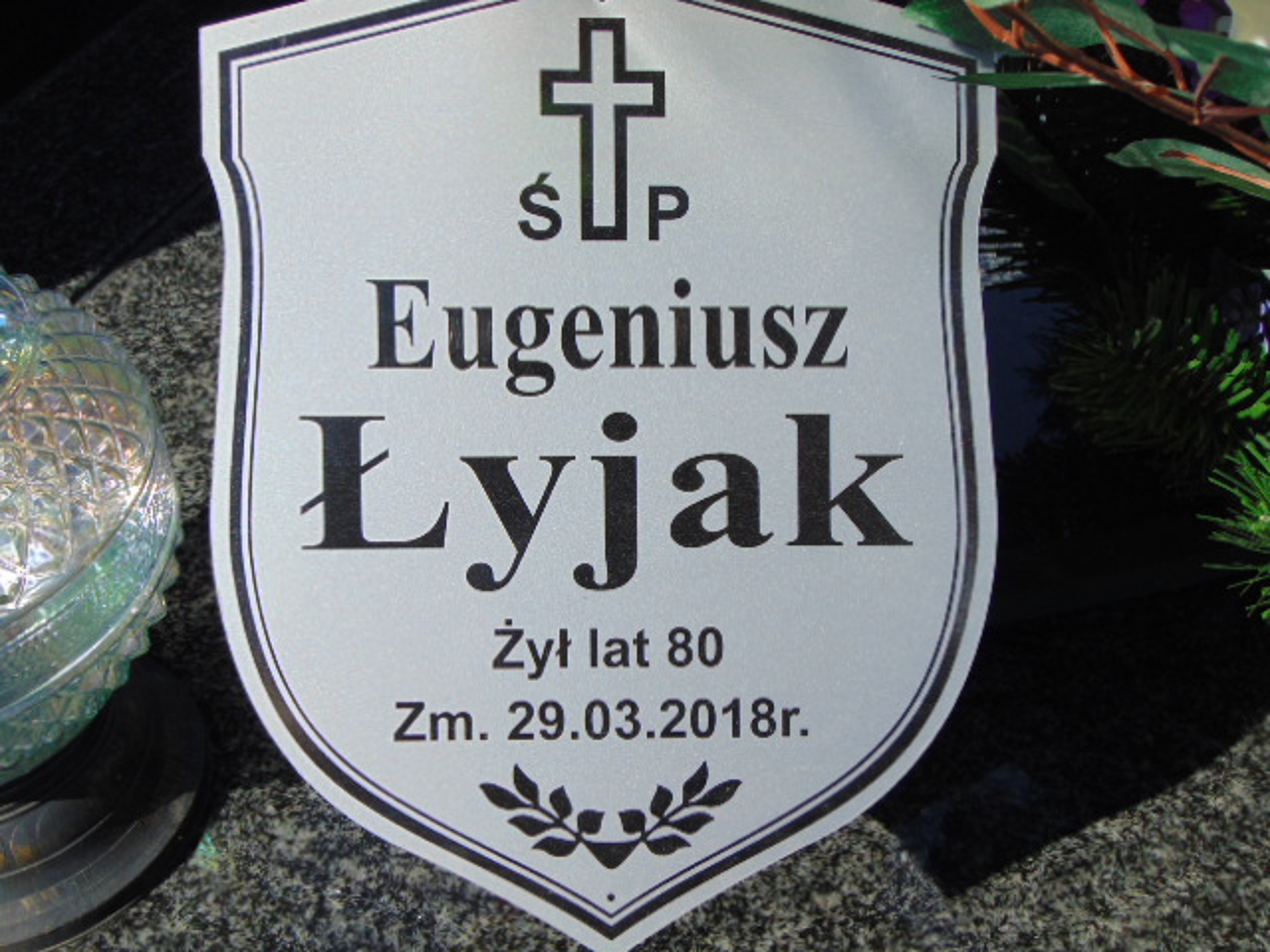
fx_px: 1834
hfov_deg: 38.2
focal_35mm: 50
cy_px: 476
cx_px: 635
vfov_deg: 29.1
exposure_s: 1/200
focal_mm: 9
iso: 80
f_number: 9
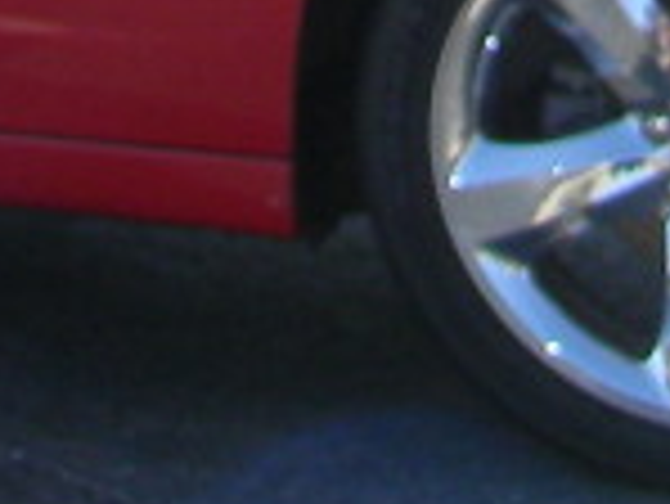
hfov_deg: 7.6
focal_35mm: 247
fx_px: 4785
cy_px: -1053
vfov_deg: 5.6
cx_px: -836
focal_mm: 6.4
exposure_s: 1/440
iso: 112
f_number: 3.7
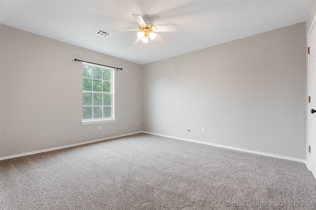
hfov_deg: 96.7
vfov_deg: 73.7
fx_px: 140
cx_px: 158
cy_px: 105
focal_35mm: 16
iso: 250
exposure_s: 1/3
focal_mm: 16
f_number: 9
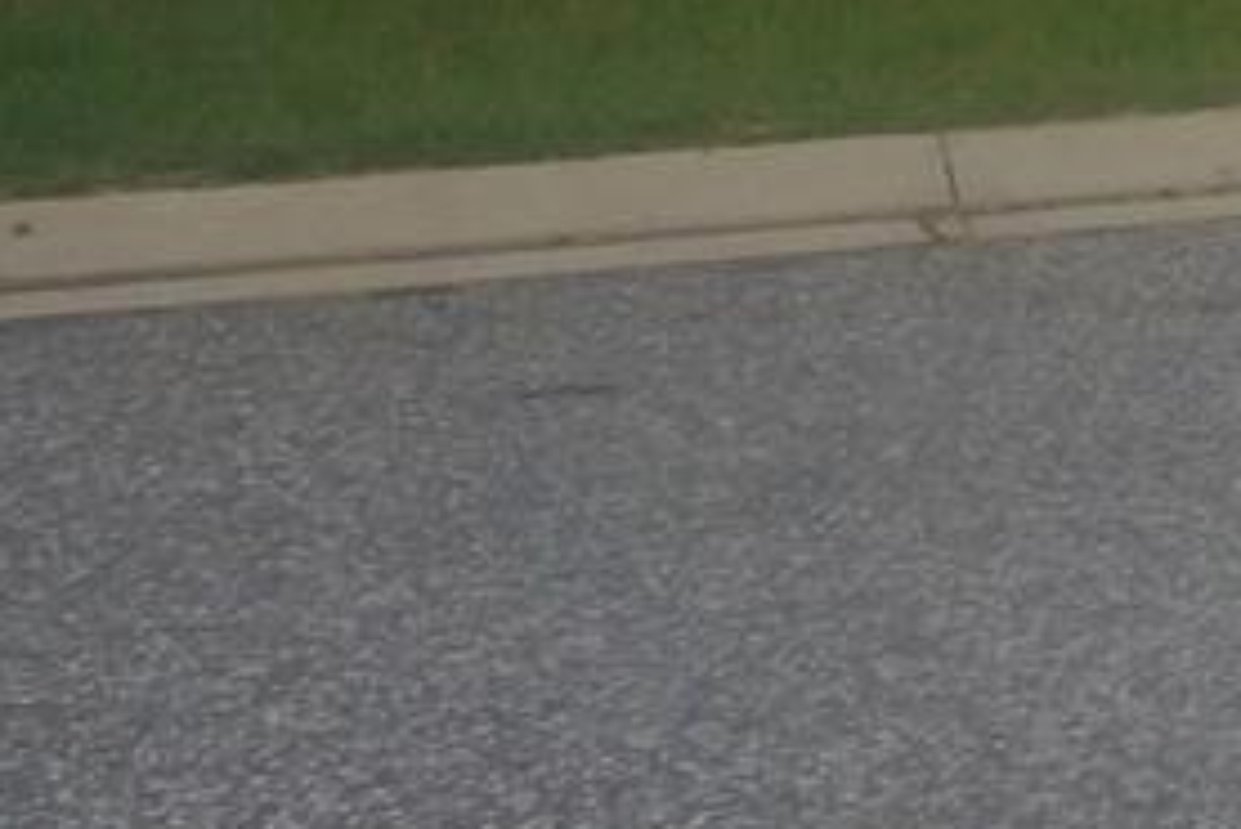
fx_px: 6104
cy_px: -437
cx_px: 4216
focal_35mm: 177
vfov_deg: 7.6
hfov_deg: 8.6
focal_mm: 16
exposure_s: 1/125
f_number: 16
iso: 200
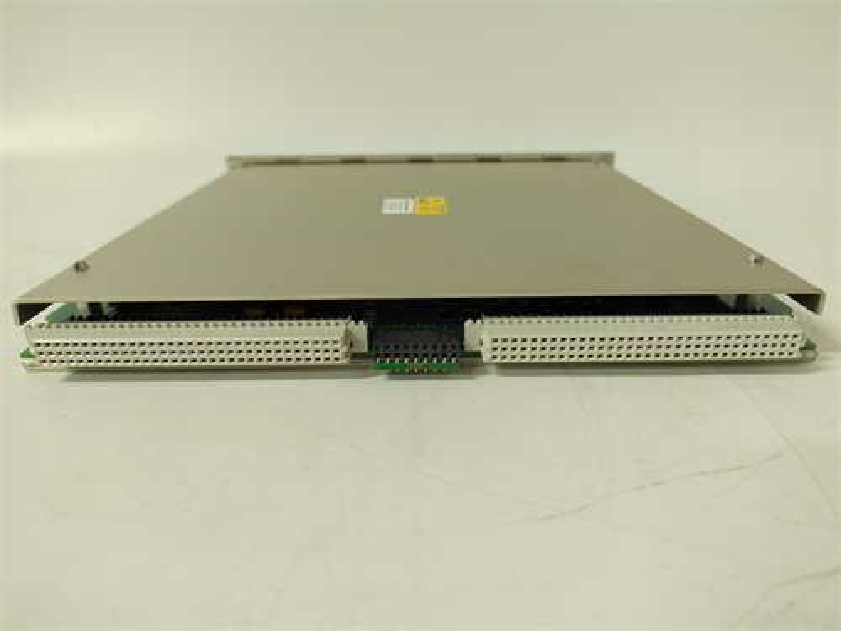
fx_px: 559
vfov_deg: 58.9
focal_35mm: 23
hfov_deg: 73.9
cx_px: 420
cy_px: 316
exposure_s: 1/100
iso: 2563
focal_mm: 5.52
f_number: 1.9
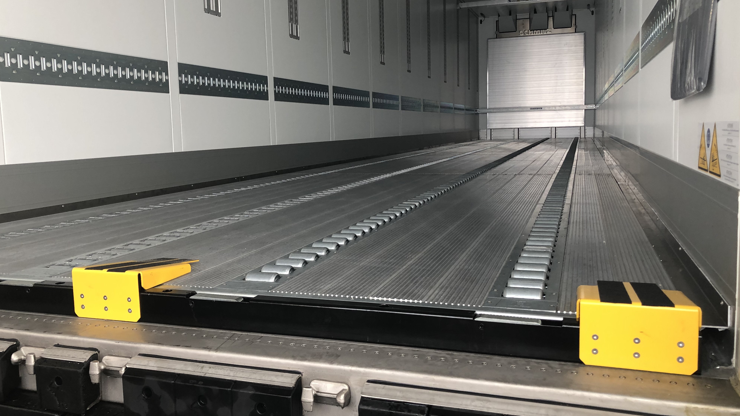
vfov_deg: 37.8
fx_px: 608
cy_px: 195
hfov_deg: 62.6
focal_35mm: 31
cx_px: 369
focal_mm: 3.99
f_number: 1.8
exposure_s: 1/40
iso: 25
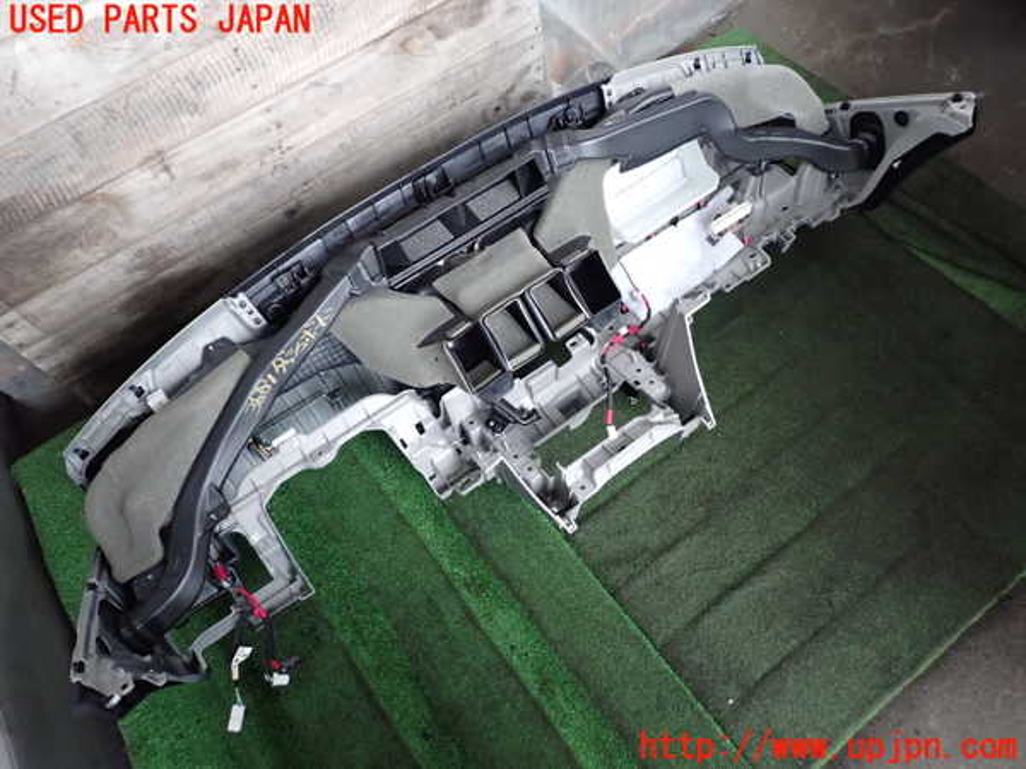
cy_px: 384
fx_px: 741
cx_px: 513
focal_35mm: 25
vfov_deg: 54.9
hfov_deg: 69.4
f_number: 2.8
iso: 800
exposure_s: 1/30
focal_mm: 4.5
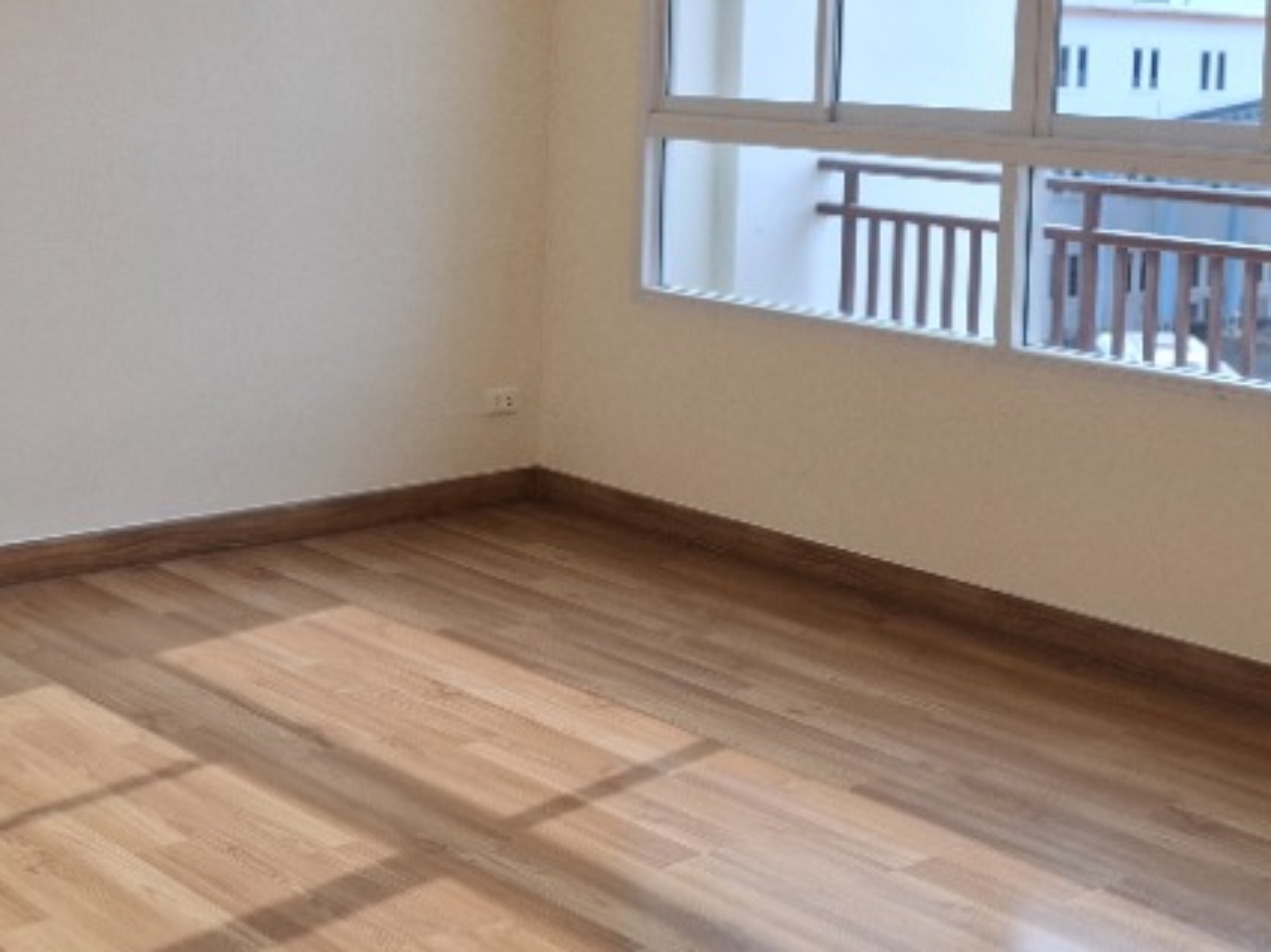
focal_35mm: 54
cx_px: 695
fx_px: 1982
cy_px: 182
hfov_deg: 35.5
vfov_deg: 26.5
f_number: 1.8
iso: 50
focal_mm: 5.54
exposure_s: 1/309
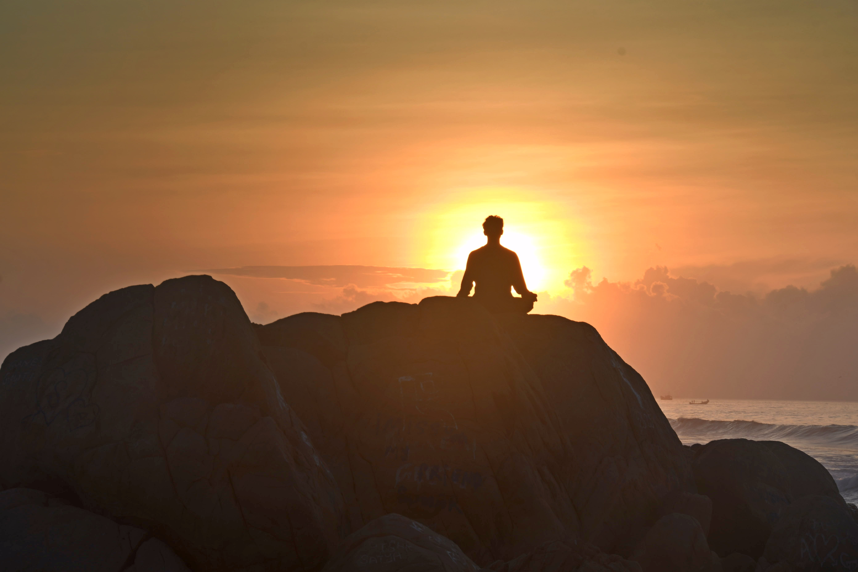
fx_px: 2931
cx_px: 429
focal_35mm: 123
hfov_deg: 16.7
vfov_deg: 11.1
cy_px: 286
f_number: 13
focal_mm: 82
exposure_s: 1/60
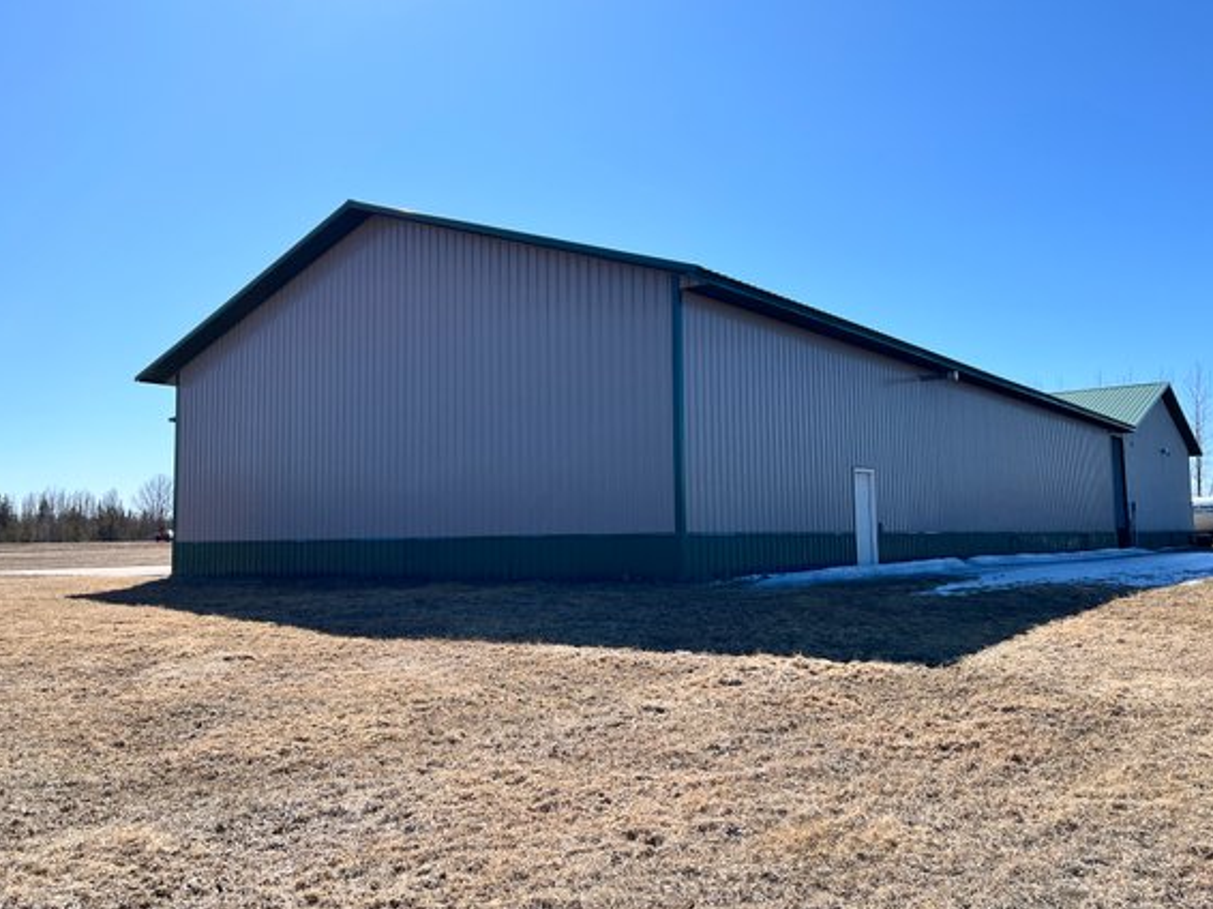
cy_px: 432
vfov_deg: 48.2
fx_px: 1016
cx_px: 629
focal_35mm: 29
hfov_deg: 61.7
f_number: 1.6
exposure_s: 1/4310
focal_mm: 5.1
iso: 50
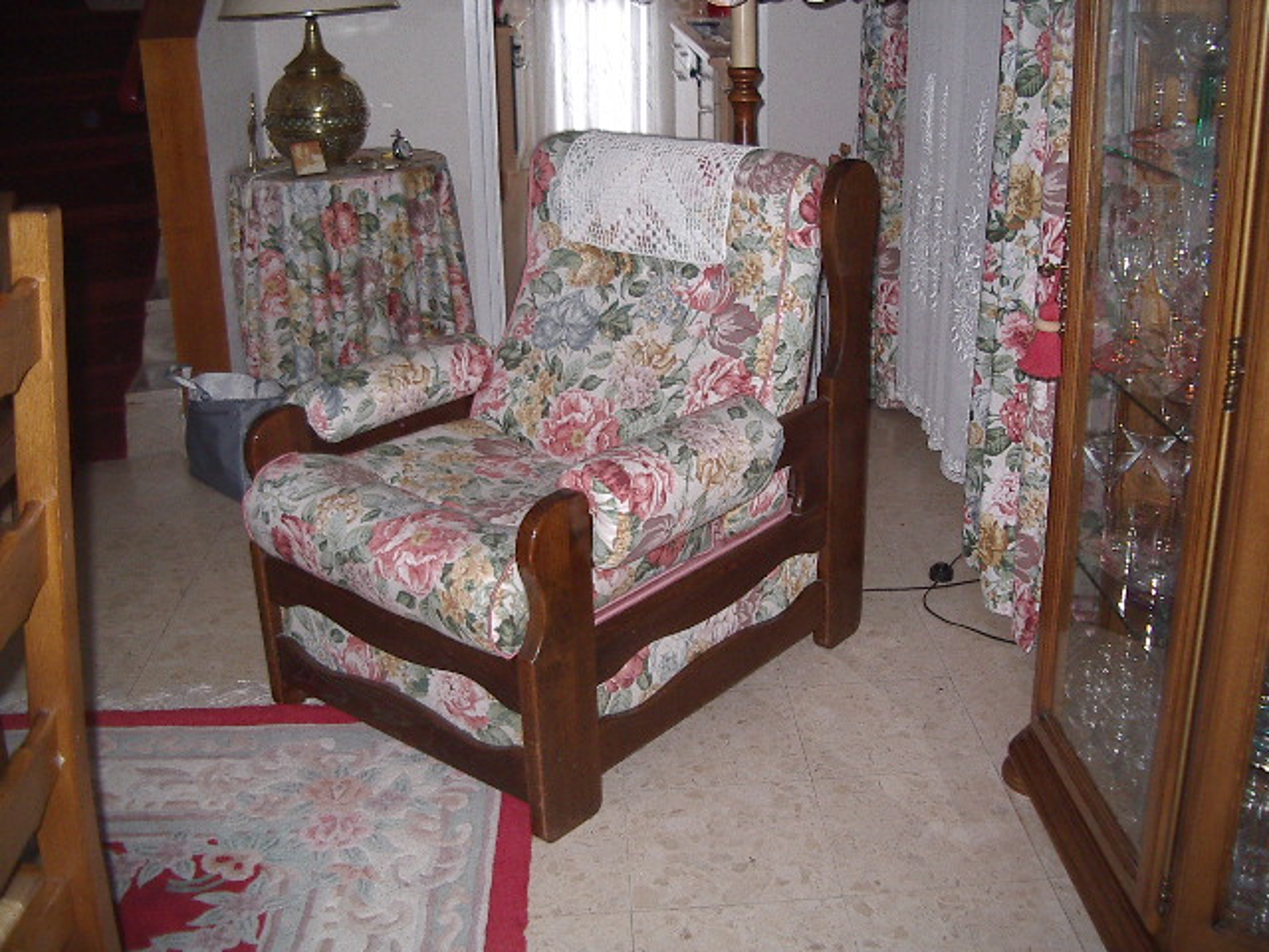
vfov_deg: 37.7
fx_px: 1393
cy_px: 476
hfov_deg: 49.0
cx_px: 634
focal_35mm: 38
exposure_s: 1/60
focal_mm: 5.8
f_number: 2.6
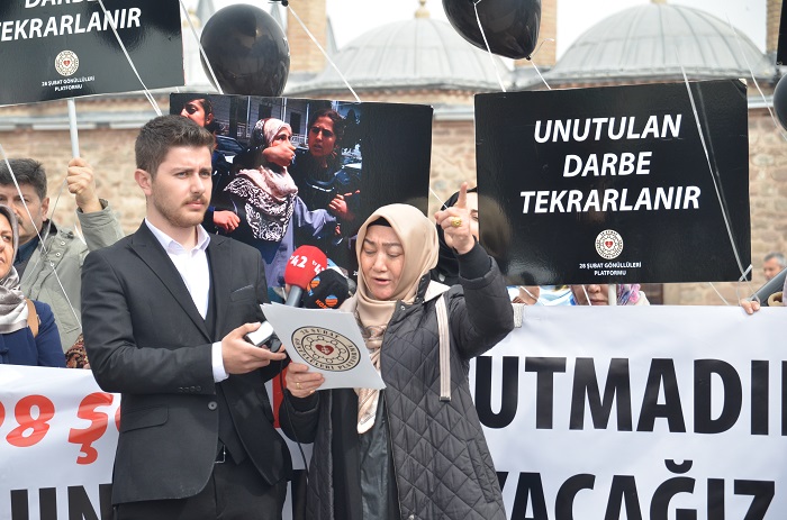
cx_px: 394
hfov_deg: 19.5
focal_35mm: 105
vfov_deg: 13.0
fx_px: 2290
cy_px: 260
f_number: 4
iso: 640
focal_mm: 70
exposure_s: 1/1600
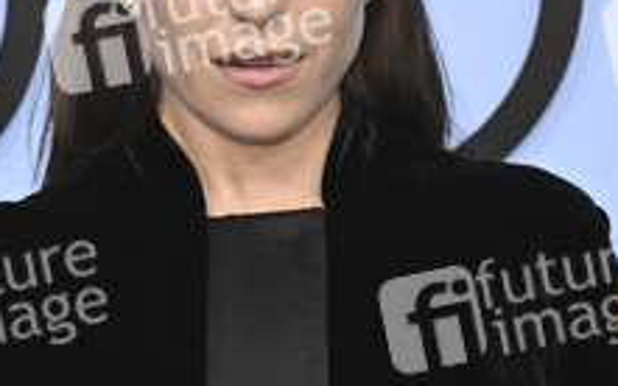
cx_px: 268
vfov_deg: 6.9
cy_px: 168
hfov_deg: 11.0
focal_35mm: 190
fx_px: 3199
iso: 1600
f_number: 6.3
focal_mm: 69
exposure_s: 1/320
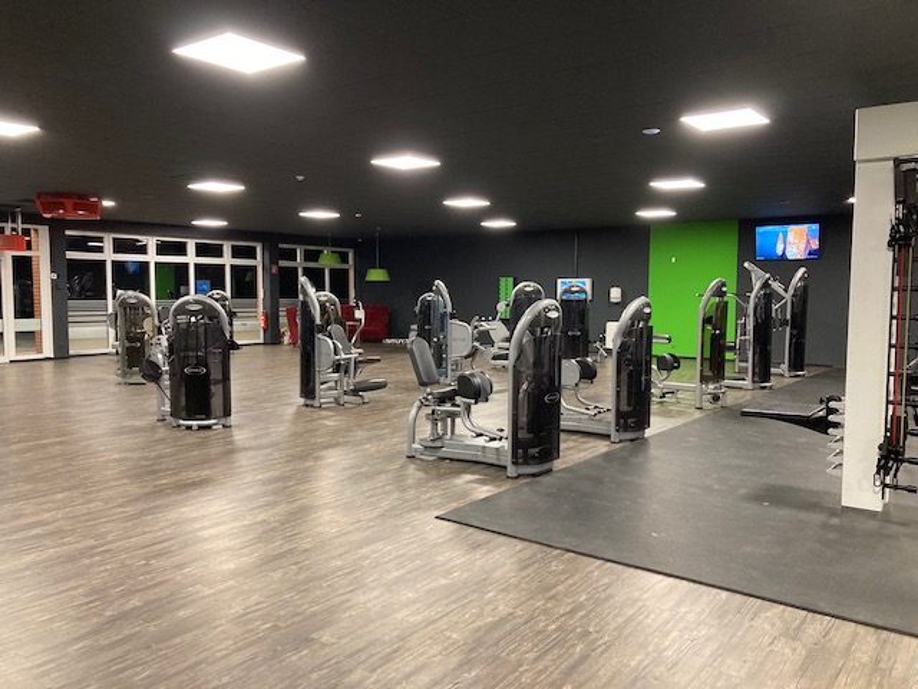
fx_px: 743
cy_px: 344
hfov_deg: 63.4
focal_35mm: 28
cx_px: 459
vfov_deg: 49.7
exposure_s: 1/33
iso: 250
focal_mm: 3.99
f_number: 1.8
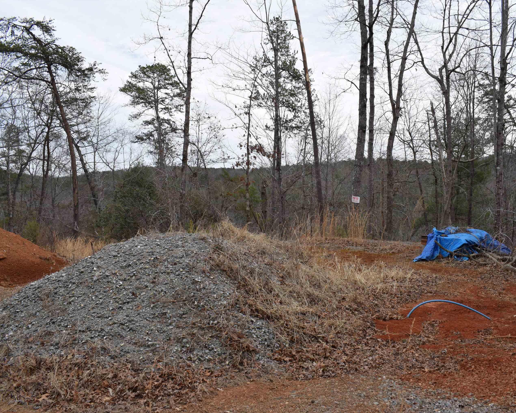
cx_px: 283
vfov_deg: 43.4
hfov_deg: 52.8
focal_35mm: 34
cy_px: 207
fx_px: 519
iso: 200
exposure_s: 1/320
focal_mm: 20
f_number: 9
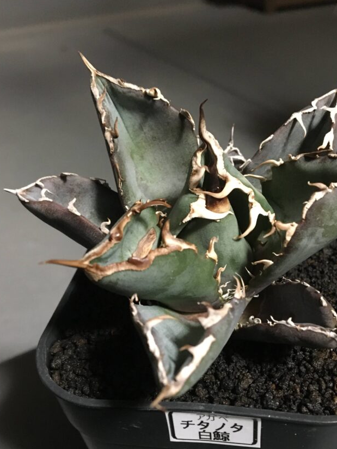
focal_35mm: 36
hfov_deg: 39.5
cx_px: 201
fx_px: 467
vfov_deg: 50.9
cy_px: 276
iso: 400
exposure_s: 1/15
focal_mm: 4.15
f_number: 2.2
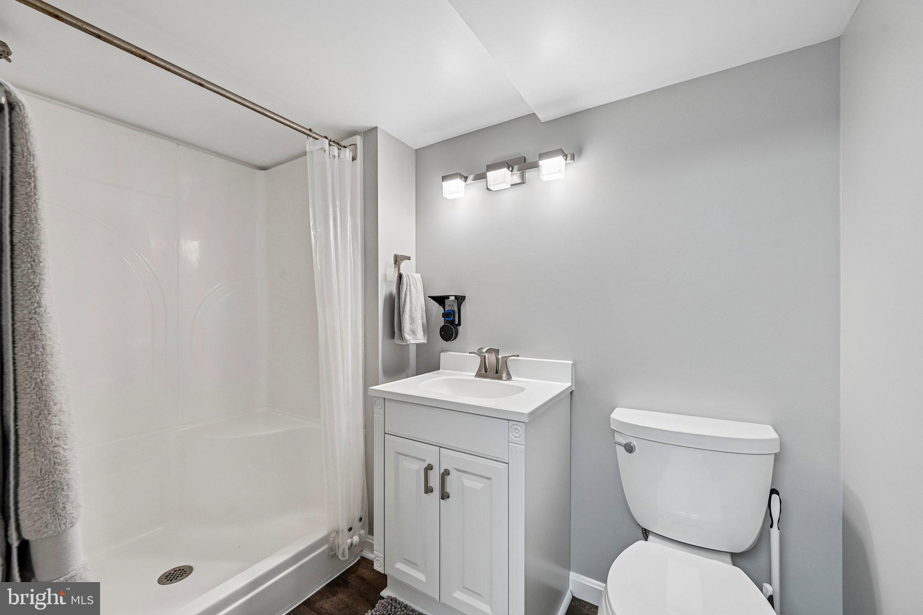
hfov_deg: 104.3
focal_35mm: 14
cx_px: 462
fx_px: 359
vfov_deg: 81.2
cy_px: 308
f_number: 8
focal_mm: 14
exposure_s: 1/15
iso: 220
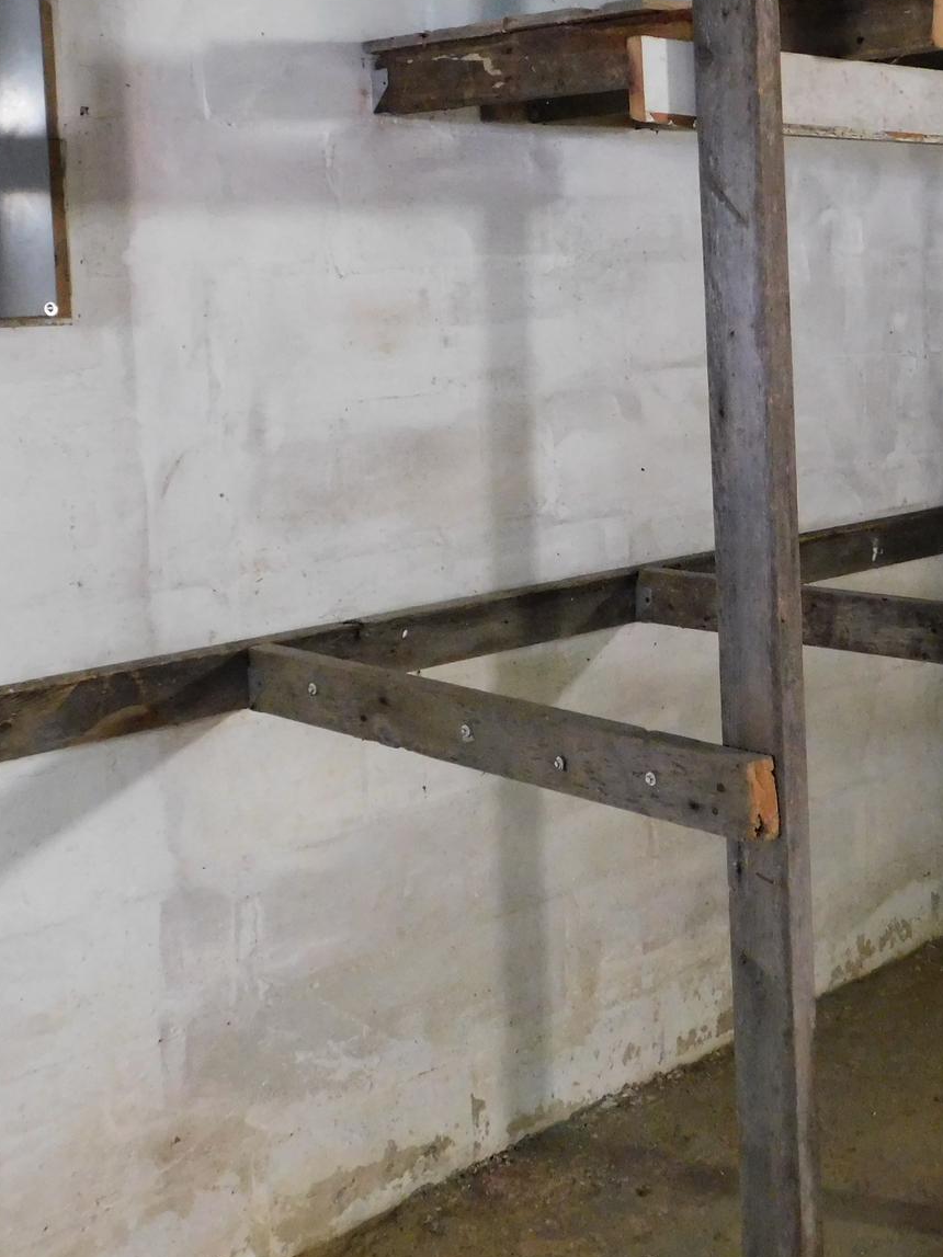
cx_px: 606
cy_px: 475
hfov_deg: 29.0
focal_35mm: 50
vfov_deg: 38.0
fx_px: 1816
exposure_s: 1/8
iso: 800
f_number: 3.2
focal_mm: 4.9
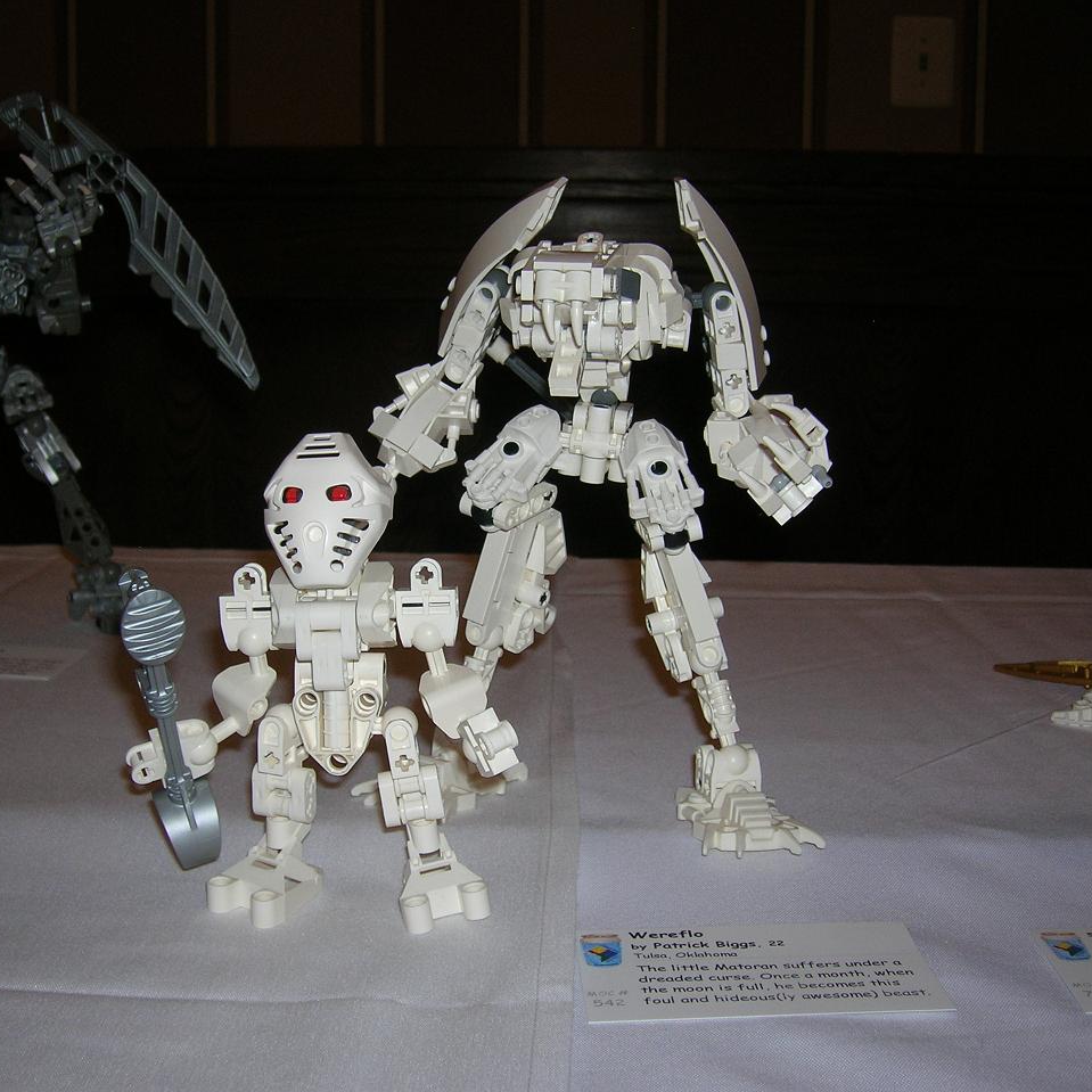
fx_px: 1535
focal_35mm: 43
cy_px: 552
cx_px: 492
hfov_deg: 39.1
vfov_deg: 39.2
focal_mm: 6
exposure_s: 1/60.1
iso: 50
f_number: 2.9
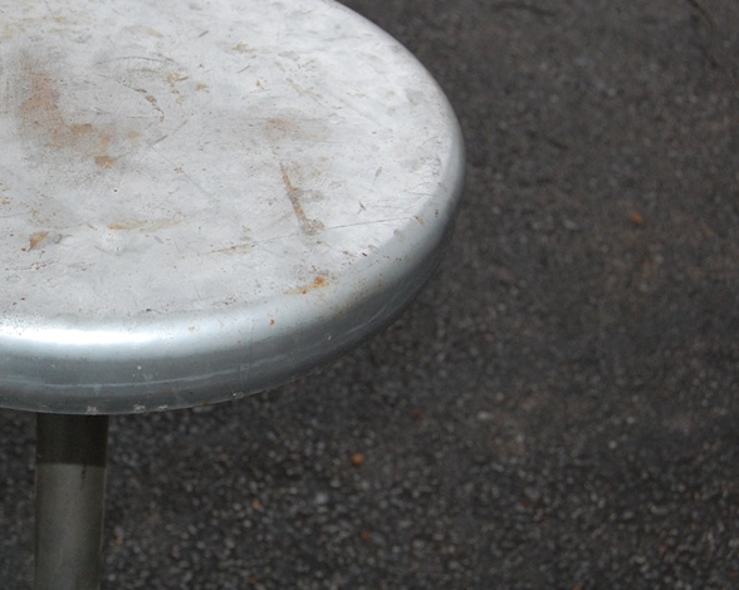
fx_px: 1465
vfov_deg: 22.7
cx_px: 143
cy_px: 200
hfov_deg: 27.7
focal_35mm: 67
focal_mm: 28
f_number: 7.1
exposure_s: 1/500
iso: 800
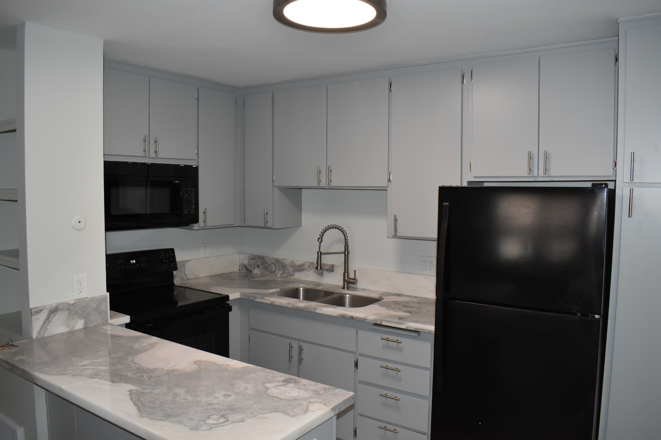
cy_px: 220
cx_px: 330
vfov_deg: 47.9
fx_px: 496
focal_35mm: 27
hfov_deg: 67.4
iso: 800
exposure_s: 1/100
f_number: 5
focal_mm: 18
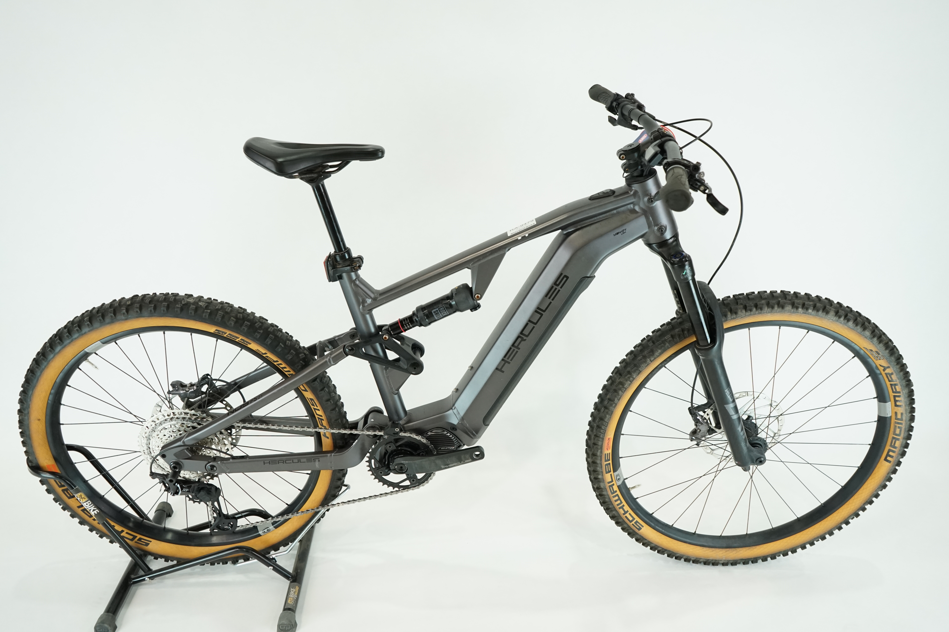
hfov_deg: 65.5
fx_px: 738
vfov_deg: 46.4
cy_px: 316
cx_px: 474
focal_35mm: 28
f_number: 5.6
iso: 1600
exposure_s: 1/200
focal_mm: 28
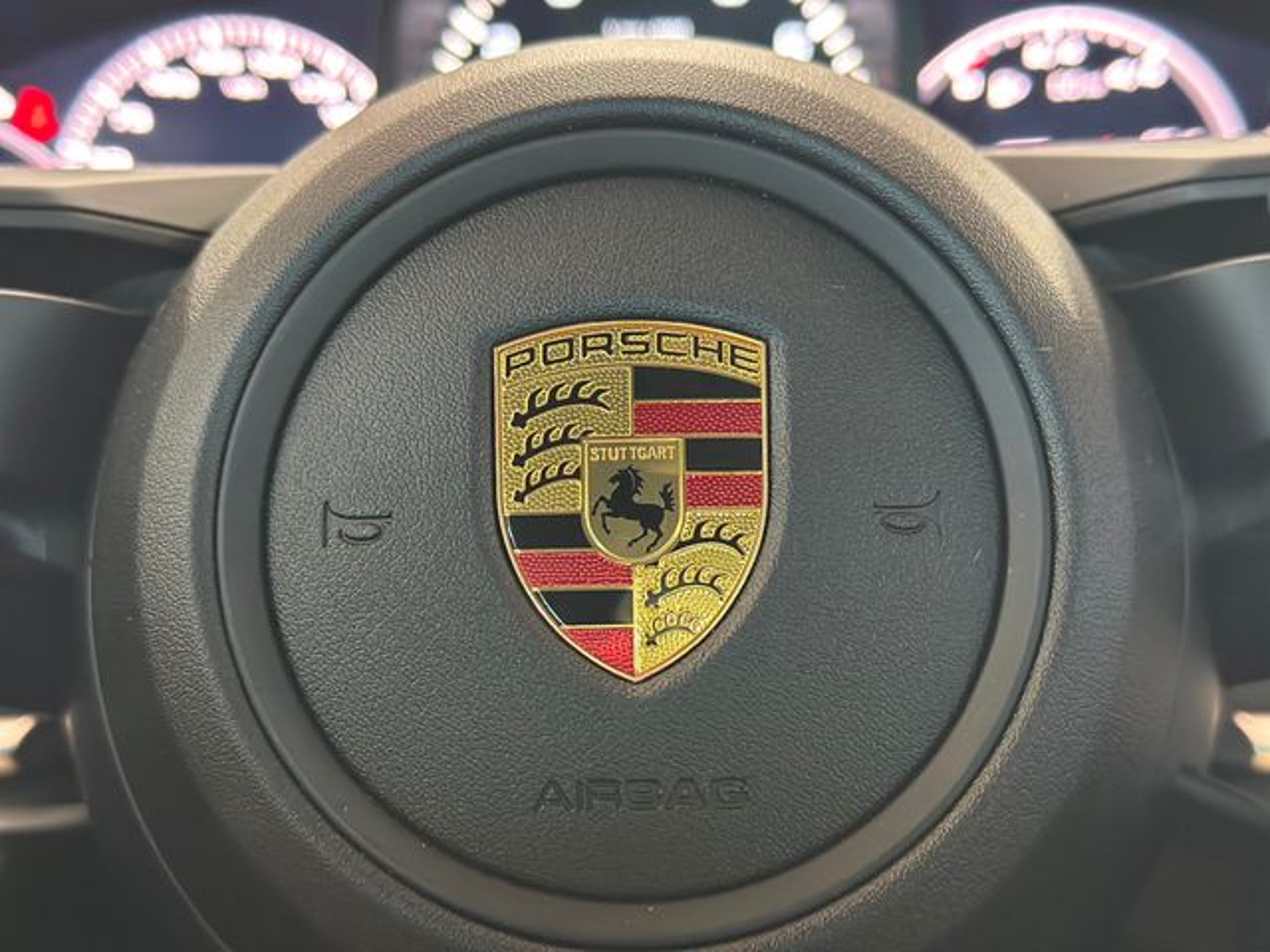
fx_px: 1761
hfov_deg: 39.7
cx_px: 635
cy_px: 476
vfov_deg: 30.3
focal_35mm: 48
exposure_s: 1/40
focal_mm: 6.86
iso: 640
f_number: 1.78
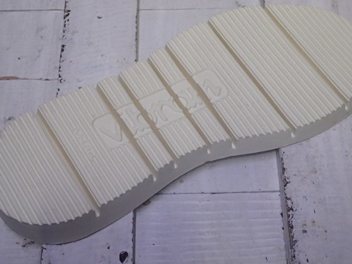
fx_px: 620
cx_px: 185
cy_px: 130
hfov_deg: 31.7
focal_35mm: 61
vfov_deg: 24.0
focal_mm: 9.61
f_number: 3.4
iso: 800
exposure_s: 1/50
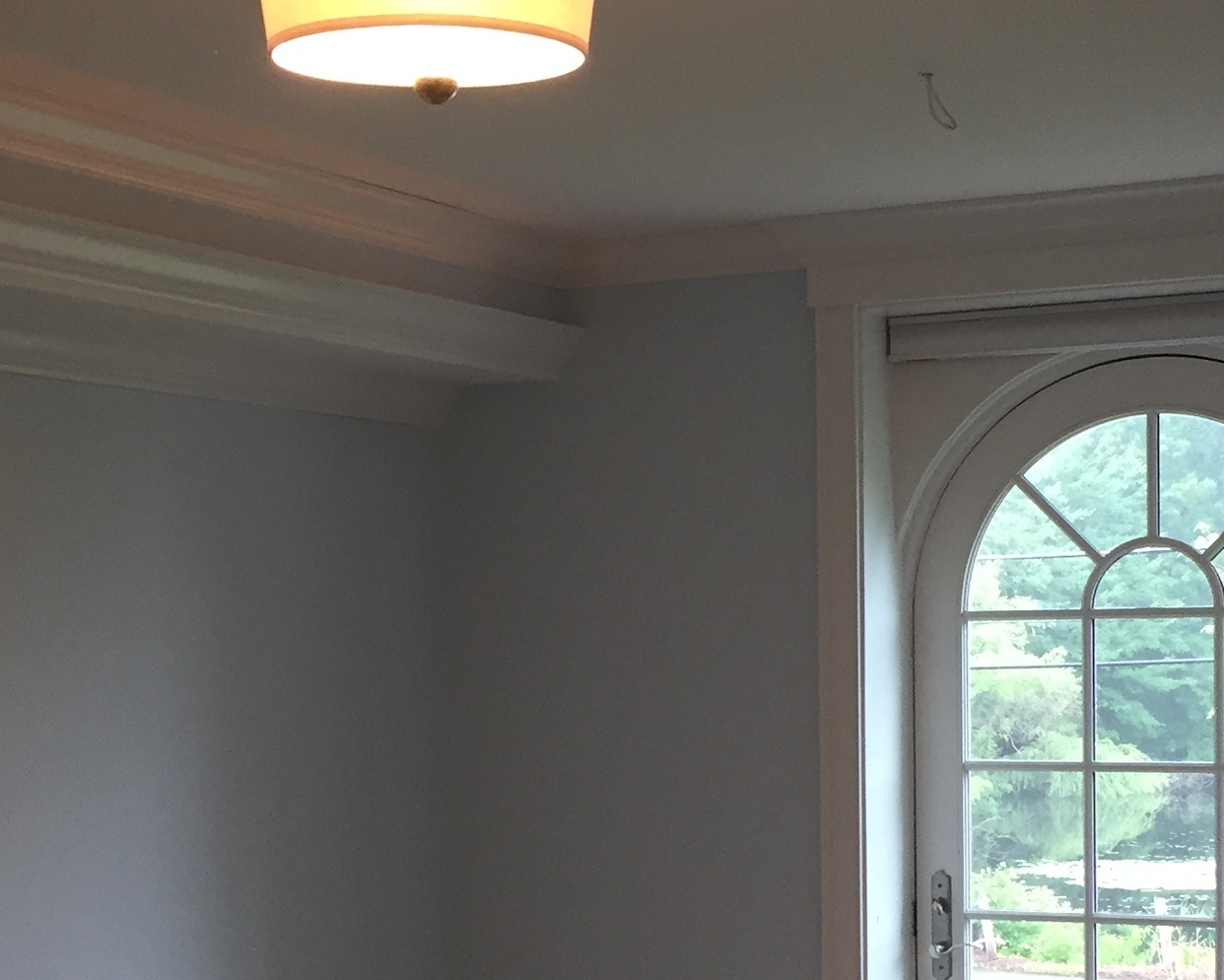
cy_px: 802
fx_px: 2536
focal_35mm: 70
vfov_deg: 21.6
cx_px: 692
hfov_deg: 27.1
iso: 32
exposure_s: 1/30
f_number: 2.2
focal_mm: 4.15
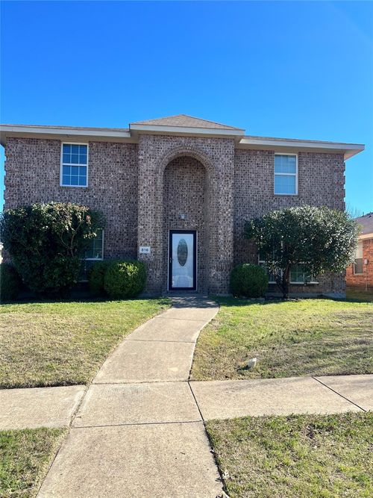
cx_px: 186
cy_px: 249
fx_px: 374
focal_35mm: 26
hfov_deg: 53.0
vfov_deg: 67.3
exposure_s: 1/2252
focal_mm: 5.7
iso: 50
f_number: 1.5
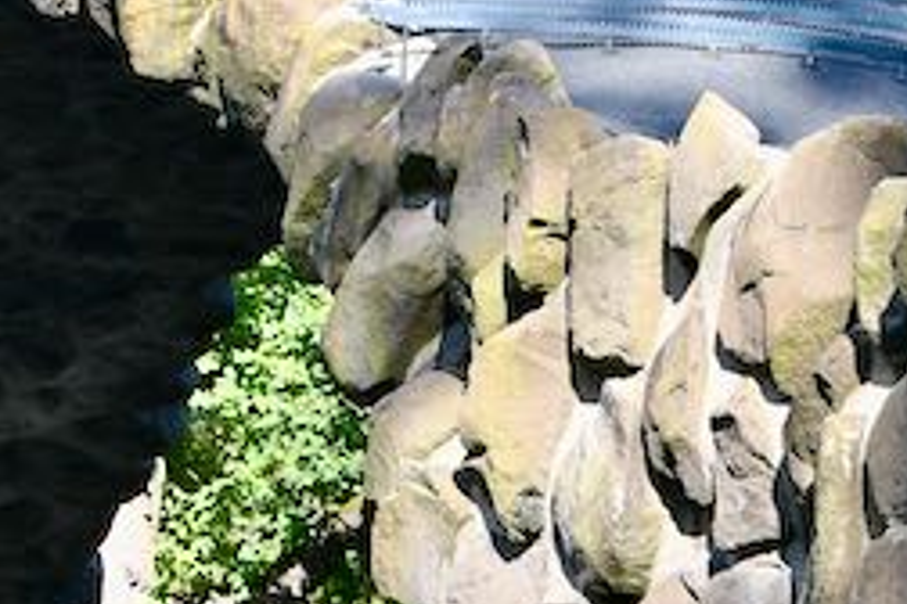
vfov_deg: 7.4
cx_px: 709
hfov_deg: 11.2
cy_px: 737
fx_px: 4610
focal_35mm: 183
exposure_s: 1/250
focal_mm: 28
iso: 200
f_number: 6.3
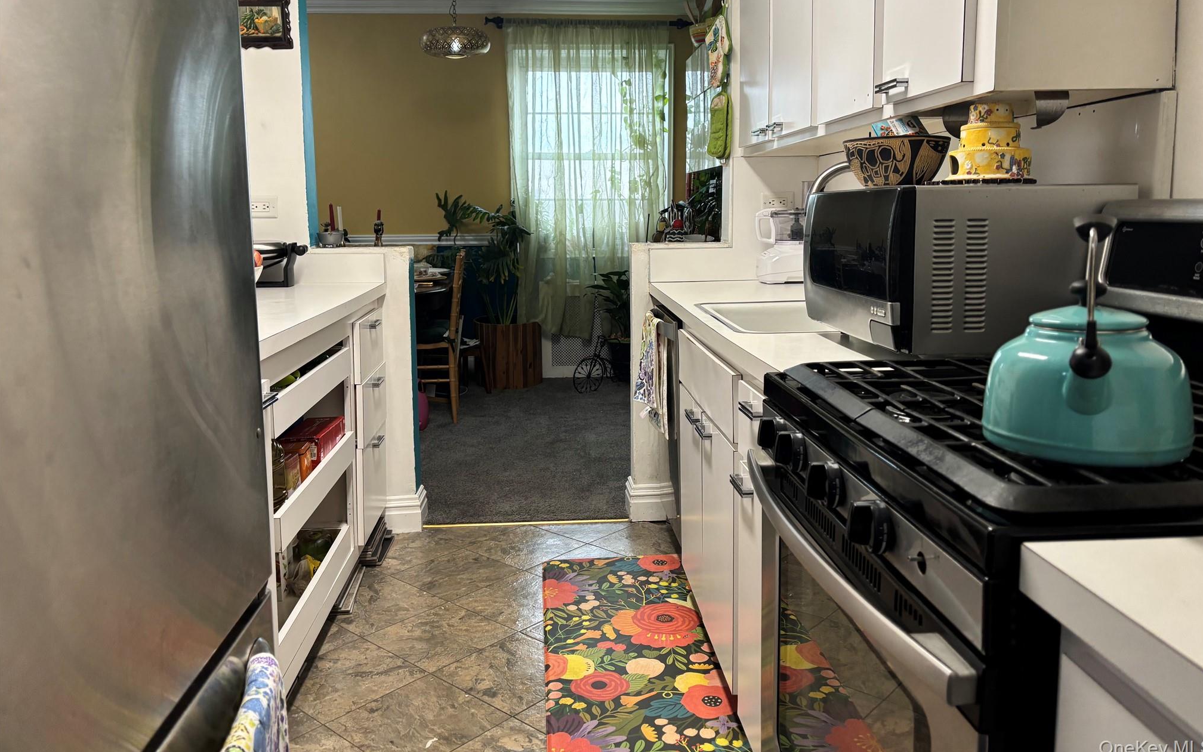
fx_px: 918
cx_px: 609
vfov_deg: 44.3
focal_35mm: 28
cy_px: 304
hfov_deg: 66.5
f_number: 1.6
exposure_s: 1/60
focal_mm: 5.96
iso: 100
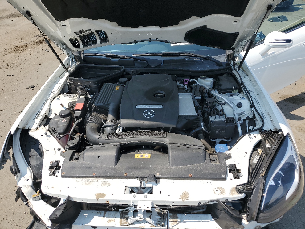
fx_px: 229
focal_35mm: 26
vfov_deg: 53.1
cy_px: 114
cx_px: 152
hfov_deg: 67.3
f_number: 1.5
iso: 50
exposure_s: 1/2500
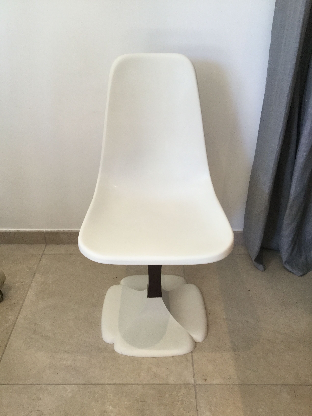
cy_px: 208
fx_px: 373
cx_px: 156
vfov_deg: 58.4
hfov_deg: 45.4
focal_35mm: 31
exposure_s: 1/33
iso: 40
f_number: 2.4
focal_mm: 3.3
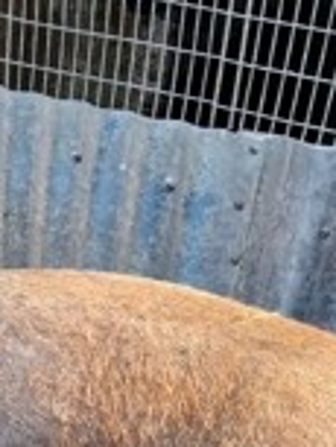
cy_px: 529
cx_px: 41
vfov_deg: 25.7
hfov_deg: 21.2
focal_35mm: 68
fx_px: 879
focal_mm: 3.98
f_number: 1.8
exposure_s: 1/100
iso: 40
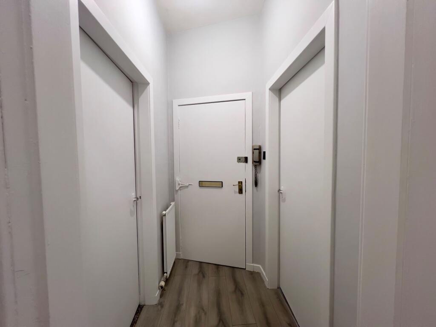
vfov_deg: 89.9
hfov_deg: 106.2
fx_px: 164
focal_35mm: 13
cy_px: 164
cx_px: 218
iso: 200
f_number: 1.8
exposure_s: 1/100
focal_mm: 1.57
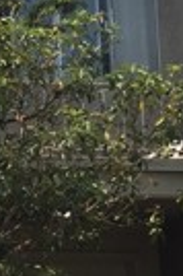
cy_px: 187
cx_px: -356
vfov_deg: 14.2
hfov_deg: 8.2
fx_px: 1101
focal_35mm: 144
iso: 32
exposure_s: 1/1799
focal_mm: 4.15
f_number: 2.2
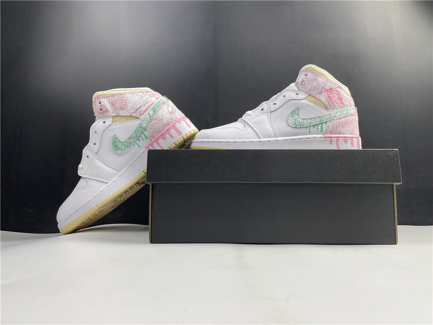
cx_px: 216
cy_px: 162
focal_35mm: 26
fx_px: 325
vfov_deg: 53.1
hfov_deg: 67.3
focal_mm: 4.2
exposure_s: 1/100
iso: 64
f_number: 1.6
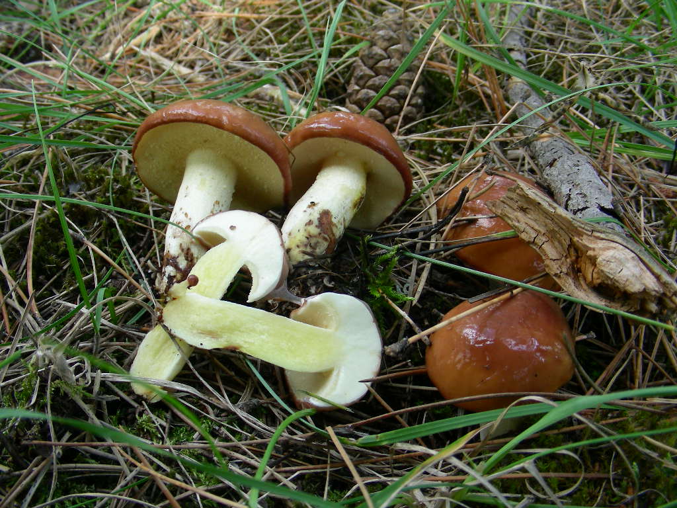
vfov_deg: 37.7
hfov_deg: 49.0
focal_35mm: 38
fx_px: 743
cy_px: 254
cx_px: 338
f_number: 3.5
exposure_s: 1/42.1
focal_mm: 6.3
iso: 50
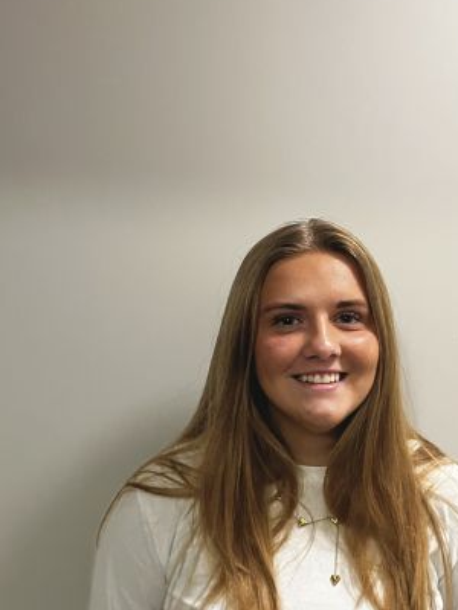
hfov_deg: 36.6
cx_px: 282
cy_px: 337
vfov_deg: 47.8
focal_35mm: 39
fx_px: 688
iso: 640
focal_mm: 5.1
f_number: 1.6
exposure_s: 1/30
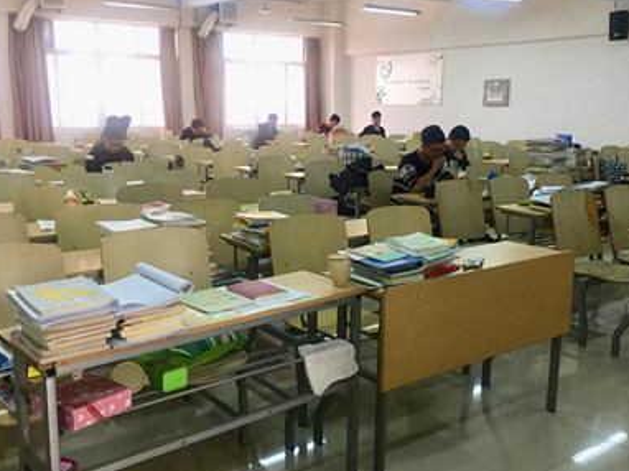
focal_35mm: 38
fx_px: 690
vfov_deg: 37.7
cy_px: 225
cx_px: 341
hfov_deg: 49.0
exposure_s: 1/33
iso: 64
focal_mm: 4.15
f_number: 2.2
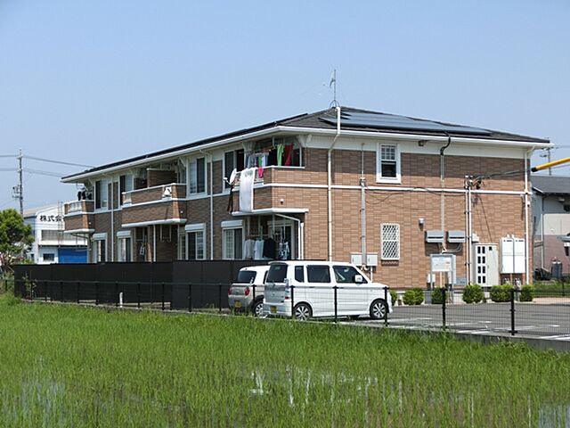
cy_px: 214
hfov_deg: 27.8
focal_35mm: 70
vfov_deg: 21.0
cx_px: 285
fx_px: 1153
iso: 80
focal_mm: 12.4
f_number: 4.9
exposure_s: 1/500
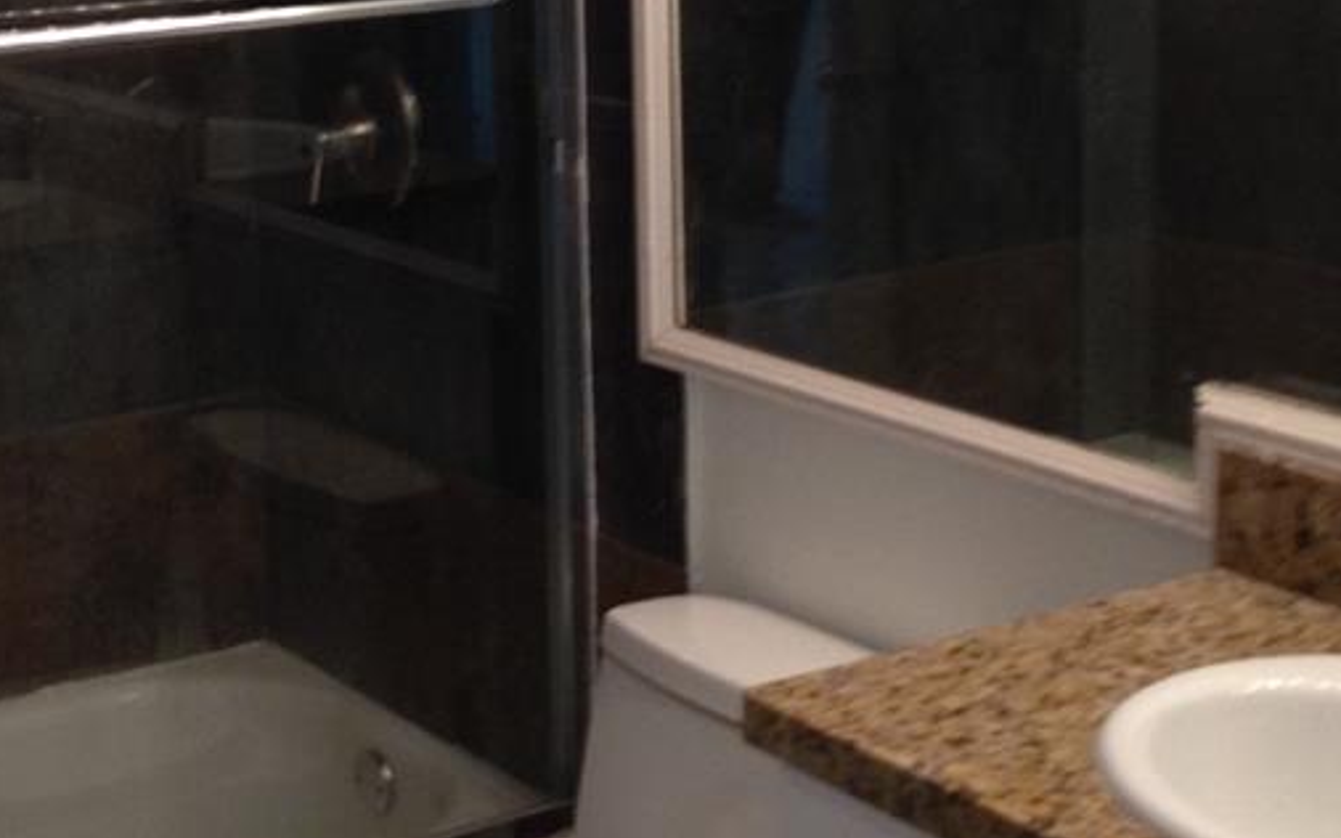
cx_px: 625
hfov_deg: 24.9
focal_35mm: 83
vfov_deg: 15.7
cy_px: 265
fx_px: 3033
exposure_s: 1/20
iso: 125
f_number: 2.4
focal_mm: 4.12
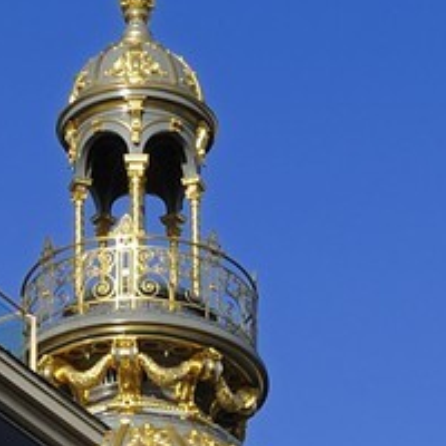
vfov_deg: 5.5
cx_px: 320
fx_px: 4358
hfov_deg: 5.9
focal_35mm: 299
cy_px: 1387
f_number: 13
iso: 200
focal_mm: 44
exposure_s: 1/160
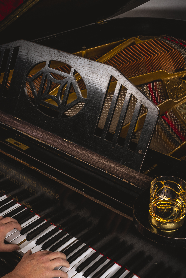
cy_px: 144
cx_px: 90
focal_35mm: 52
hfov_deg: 26.0
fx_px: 403
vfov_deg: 38.2
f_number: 22
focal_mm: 28
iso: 100
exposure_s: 1/60
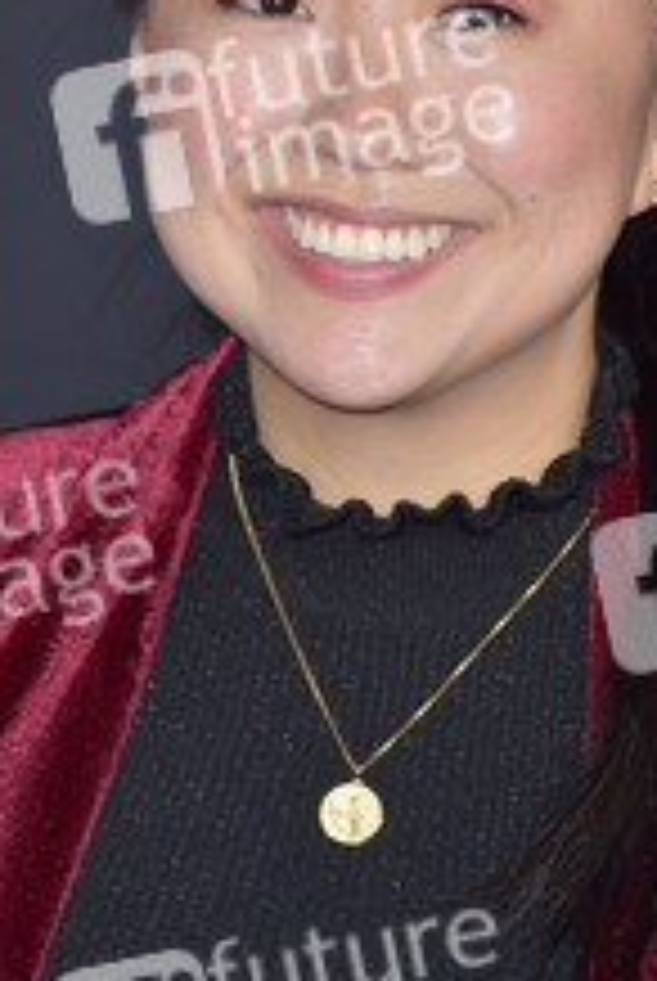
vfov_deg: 6.2
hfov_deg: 4.2
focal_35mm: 330
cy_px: 342
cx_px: 416
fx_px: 9005
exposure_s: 1/250
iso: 400
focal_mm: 180
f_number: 7.1
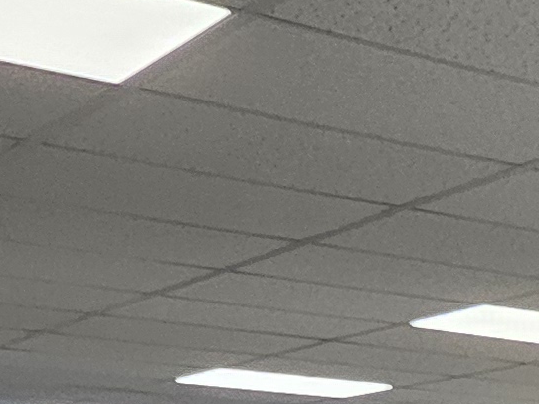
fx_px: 1494
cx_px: 1573
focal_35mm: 96
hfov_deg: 11.8
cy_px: 715
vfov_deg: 13.8
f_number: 2.2
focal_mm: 1.7
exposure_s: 1/50
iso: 64
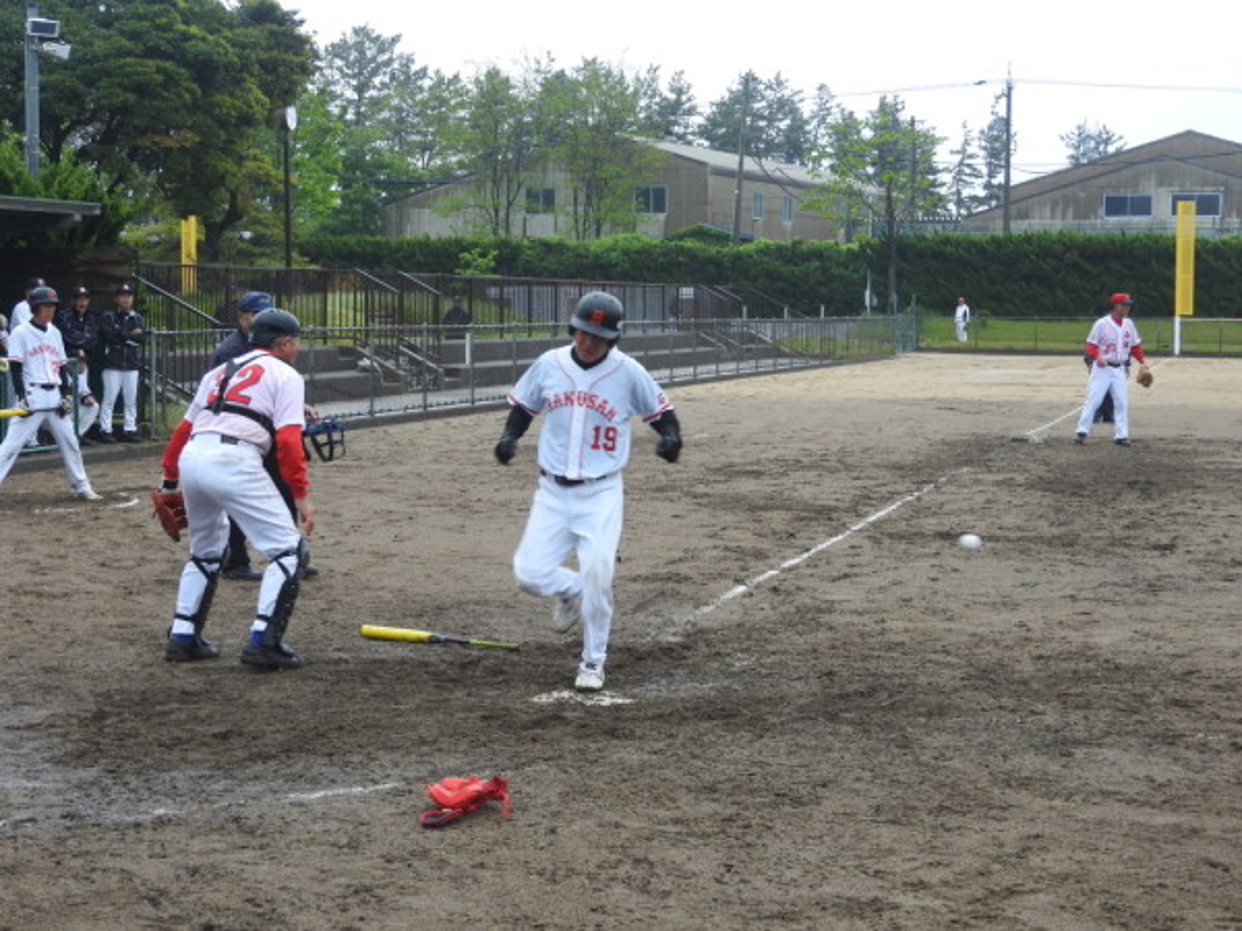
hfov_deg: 29.8
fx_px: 2332
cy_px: 466
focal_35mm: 65
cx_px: 621
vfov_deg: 22.6
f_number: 4.2
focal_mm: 11.6
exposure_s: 1/125
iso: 100
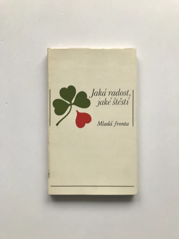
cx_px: 90
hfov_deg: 49.7
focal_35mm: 28
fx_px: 193
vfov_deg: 63.4
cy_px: 120
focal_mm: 3.99
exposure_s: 1/50
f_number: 1.8
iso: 25
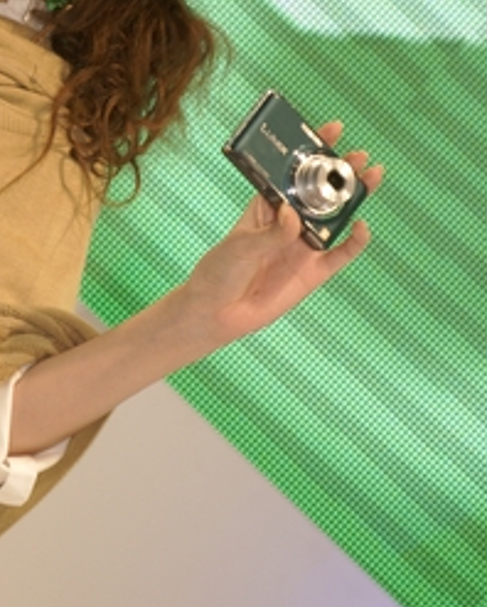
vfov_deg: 7.1
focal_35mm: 273
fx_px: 4916
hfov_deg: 5.7
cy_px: 211
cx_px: -30
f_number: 3.5
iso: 200
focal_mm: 75
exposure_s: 1/200
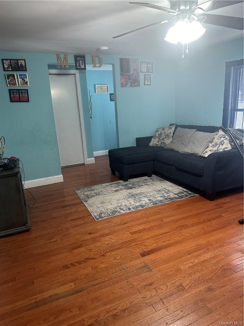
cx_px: 122
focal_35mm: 24
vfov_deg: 71.6
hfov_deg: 56.8
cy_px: 163
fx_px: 226
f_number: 1.78
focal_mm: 6.86
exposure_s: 1/60
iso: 320
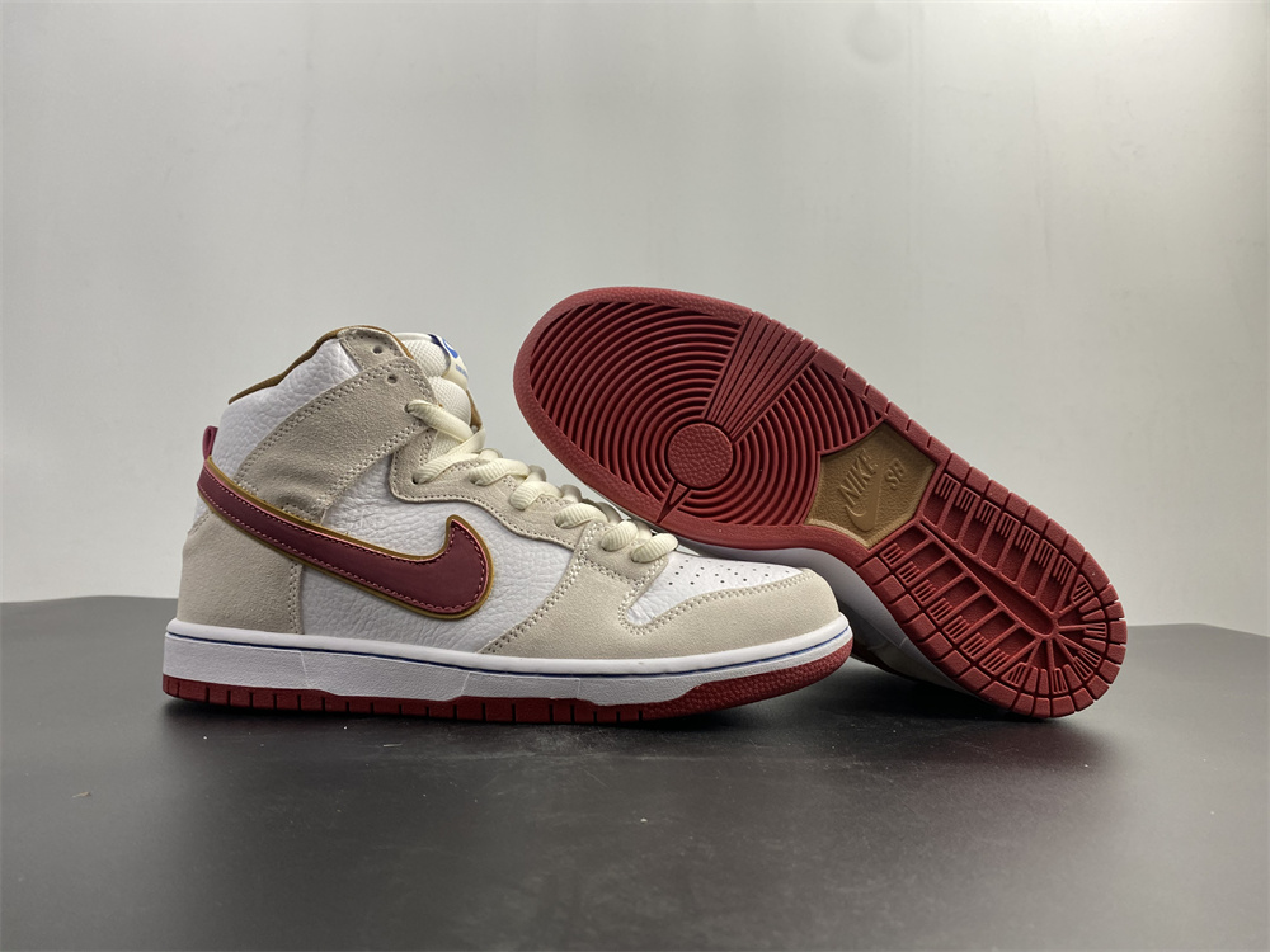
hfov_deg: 67.3
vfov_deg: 53.1
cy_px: 476
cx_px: 635
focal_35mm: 26
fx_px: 954
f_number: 1.8
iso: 100
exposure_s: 1/100
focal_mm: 4.25
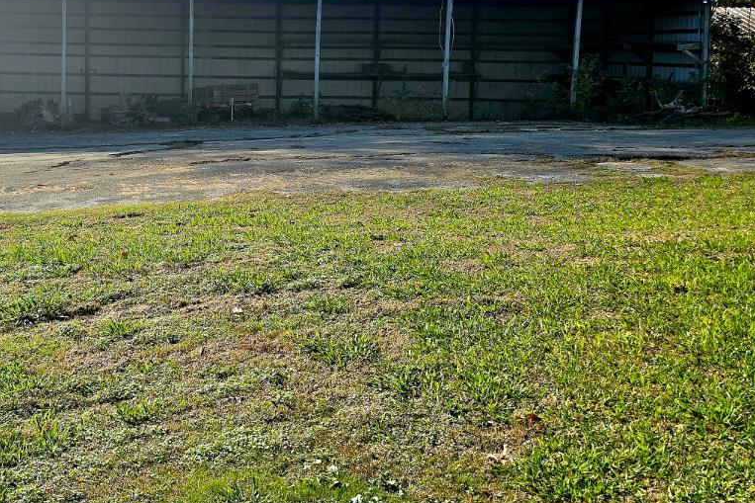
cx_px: 186
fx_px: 986
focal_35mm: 47
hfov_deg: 40.7
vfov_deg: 28.3
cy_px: 132
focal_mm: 6.3
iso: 12
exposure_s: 1/1250
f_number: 1.7
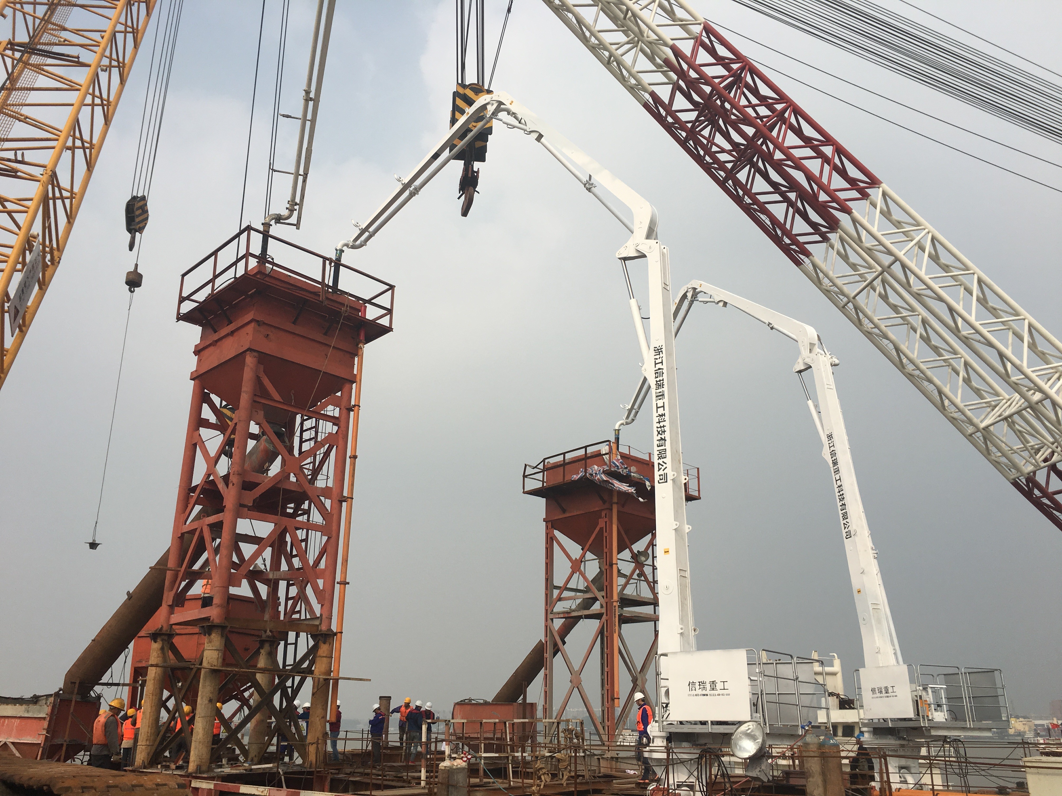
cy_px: 398
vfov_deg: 48.2
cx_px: 531
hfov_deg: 61.7
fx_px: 890
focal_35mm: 29
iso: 25
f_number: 2.2
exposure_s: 1/2653
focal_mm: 4.15
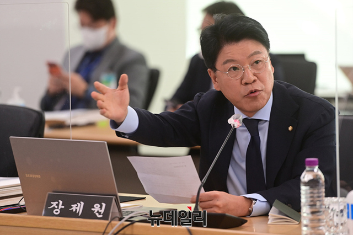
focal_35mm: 200
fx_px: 1960
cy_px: 118
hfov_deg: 10.3
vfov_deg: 6.9
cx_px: 176
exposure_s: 1/200
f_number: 3.2
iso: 1000
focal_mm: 200
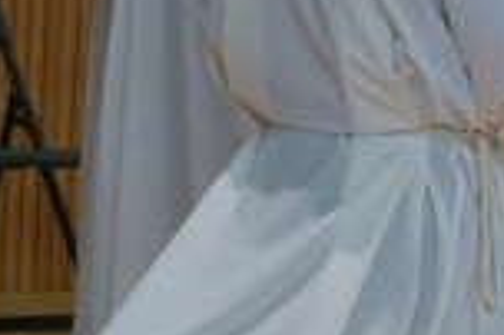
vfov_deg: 3.6
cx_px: 859
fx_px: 5286
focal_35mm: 378
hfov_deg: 5.4
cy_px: -50
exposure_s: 1/100
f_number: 5.6
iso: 640
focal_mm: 55
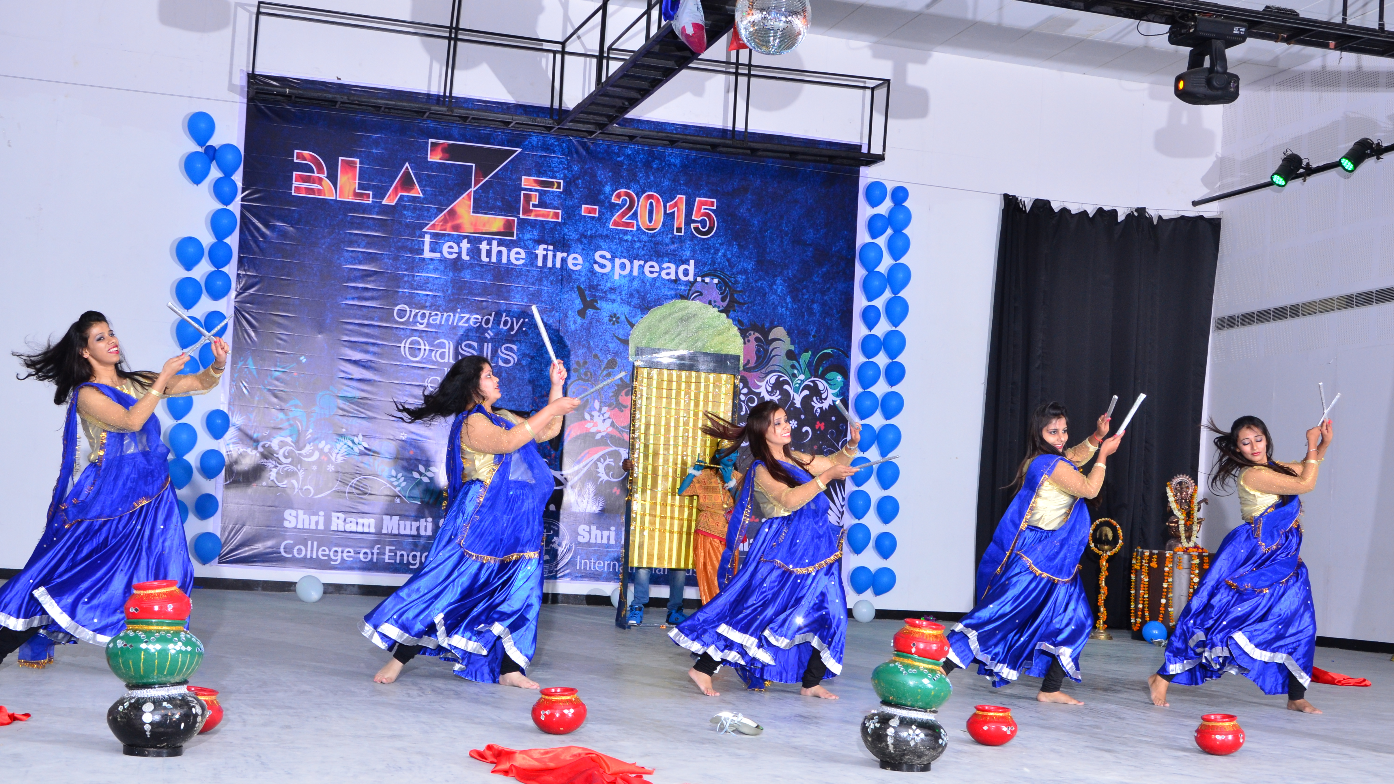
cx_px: 710
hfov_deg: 42.9
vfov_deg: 24.9
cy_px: 451
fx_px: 1774
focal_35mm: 48
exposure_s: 1/160
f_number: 7.1
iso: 640
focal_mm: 30
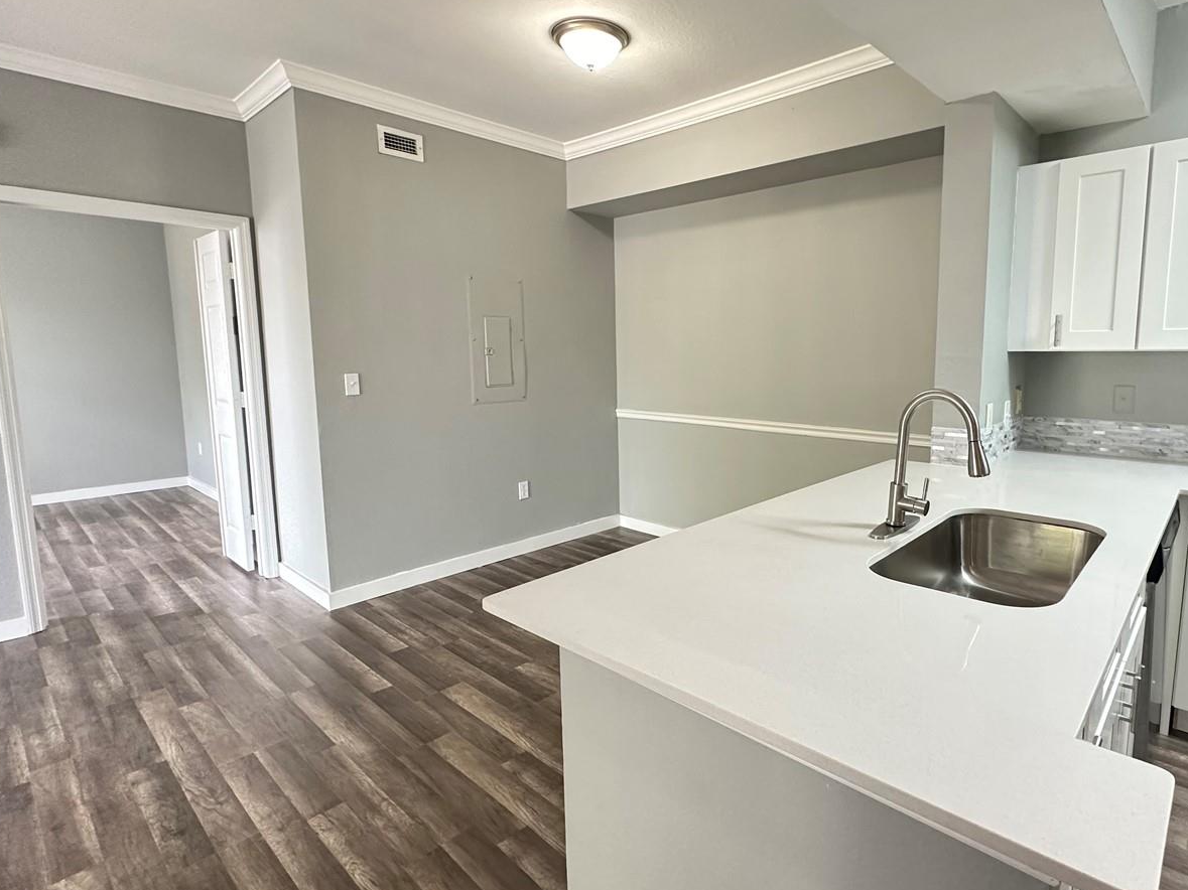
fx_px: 652
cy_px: 430
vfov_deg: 68.7
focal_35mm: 19
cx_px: 694
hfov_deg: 83.9
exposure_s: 1/60
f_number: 2.2
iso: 400
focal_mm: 2.22
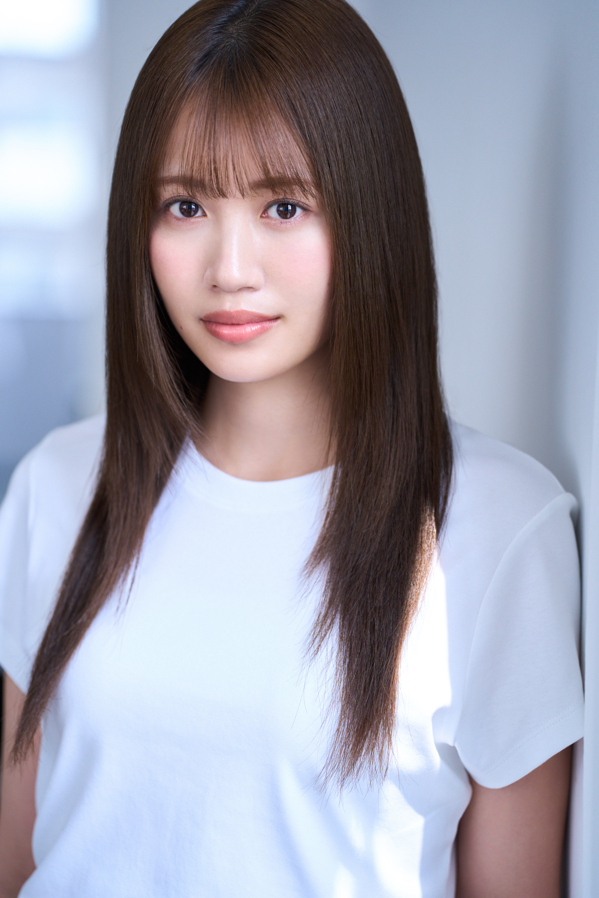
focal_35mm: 110
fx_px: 2745
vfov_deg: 18.6
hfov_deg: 12.5
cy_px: 449
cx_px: 300
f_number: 2.8
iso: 320
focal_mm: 110
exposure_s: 1/500
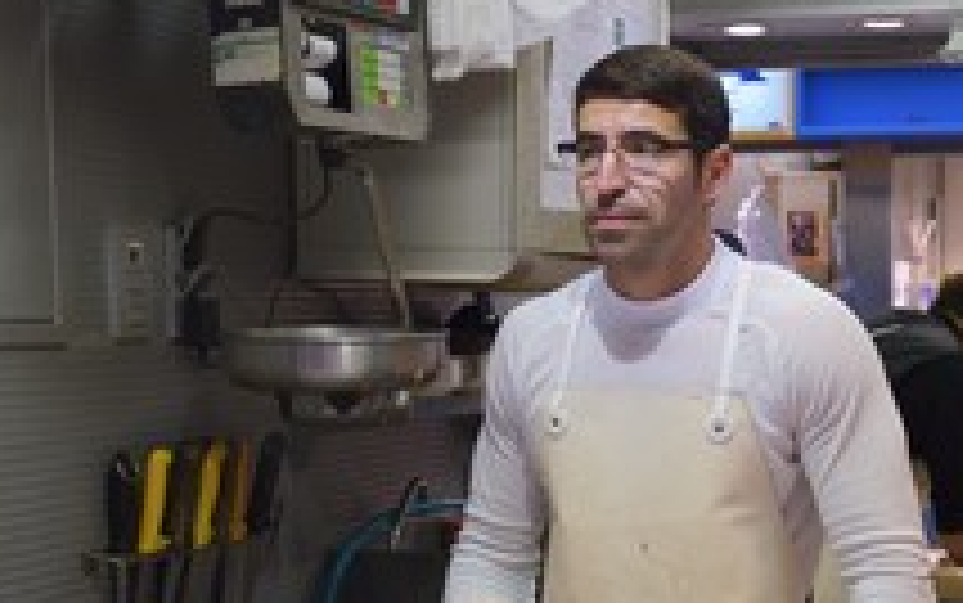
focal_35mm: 70
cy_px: 526
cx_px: 850
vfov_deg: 18.4
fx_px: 1838
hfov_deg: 28.3
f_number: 5
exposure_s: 1/250
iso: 800
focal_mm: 35
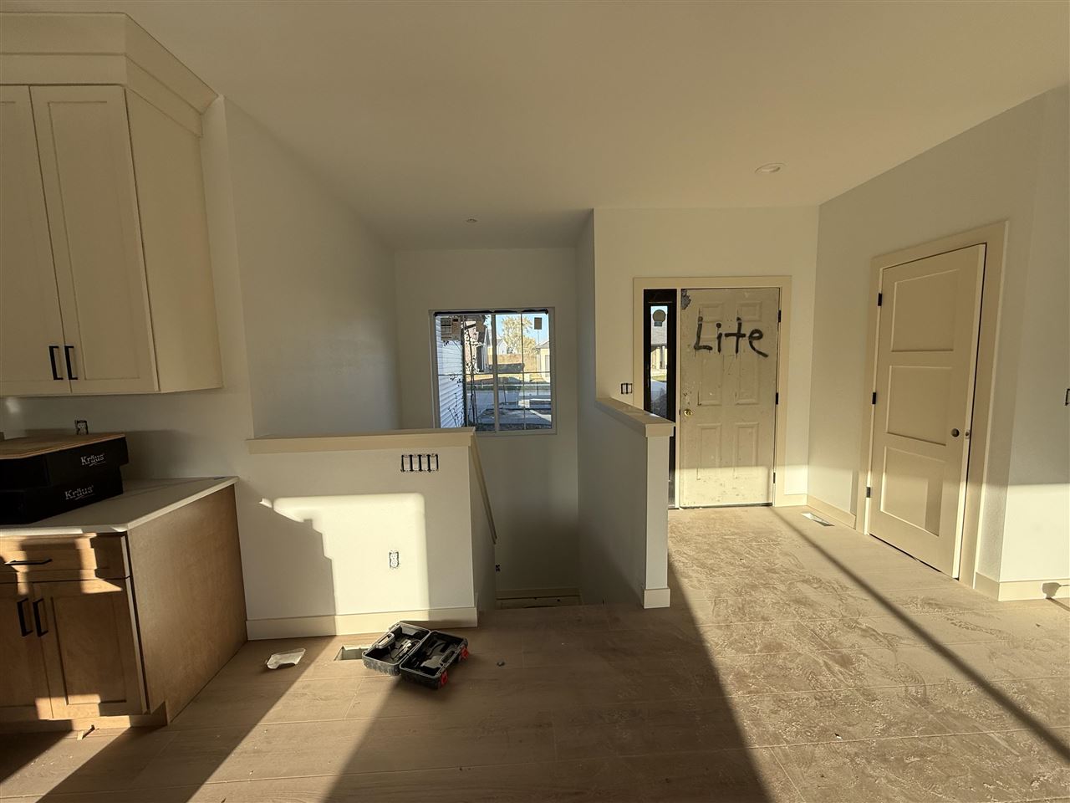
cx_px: 535
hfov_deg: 102.1
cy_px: 402
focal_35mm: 14
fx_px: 433
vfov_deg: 85.7
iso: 64
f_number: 2.2
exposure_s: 1/490
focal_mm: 2.22
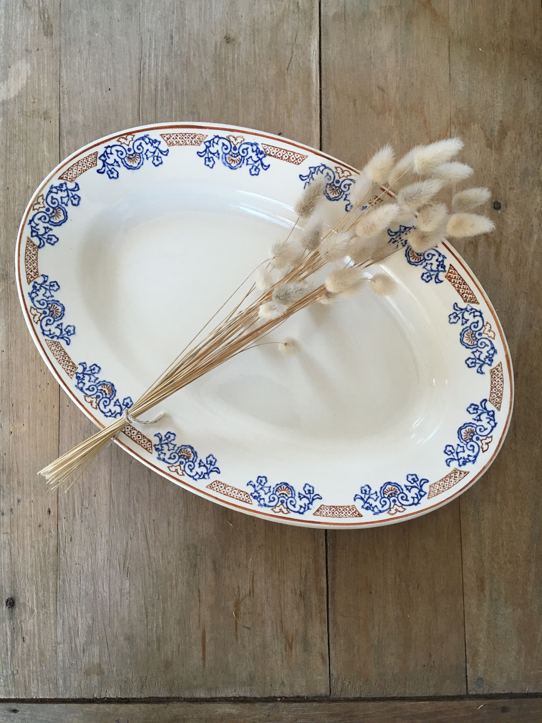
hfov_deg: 48.2
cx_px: 271
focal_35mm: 29
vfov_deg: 61.7
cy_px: 362
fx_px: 605
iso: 50
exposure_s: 1/33
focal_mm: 4.15
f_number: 2.2
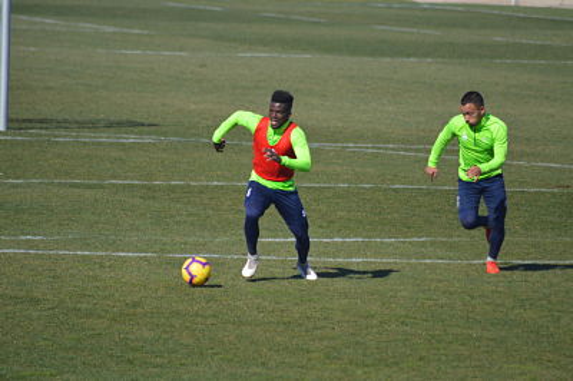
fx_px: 7156
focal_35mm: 450
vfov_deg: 3.0
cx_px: 286
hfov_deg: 4.6
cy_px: 190
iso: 360
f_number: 5.6
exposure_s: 1/2000
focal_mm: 300
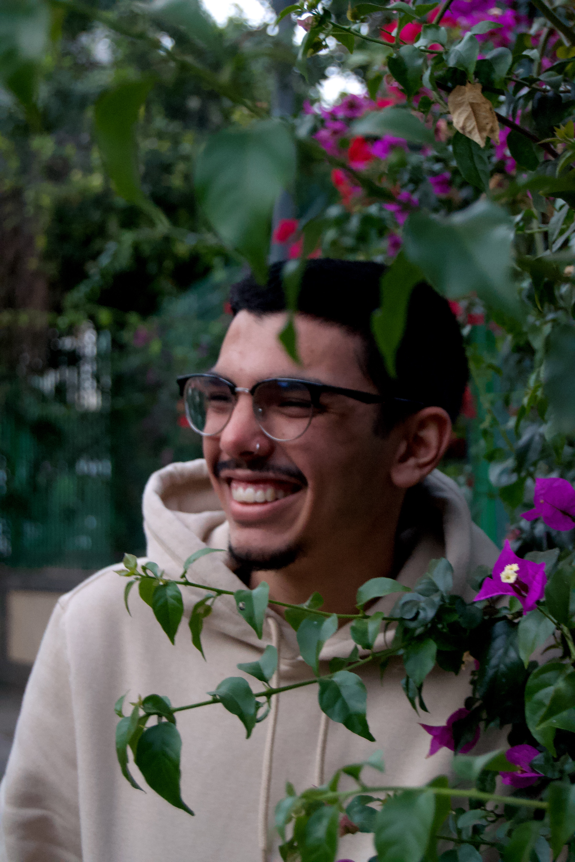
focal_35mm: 75
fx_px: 1797
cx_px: 288
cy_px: 431
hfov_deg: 18.2
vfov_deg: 27.0
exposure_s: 1/40
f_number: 5.6
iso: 1600
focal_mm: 50
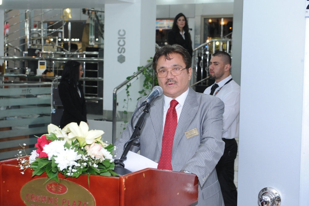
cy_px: 103
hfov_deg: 28.9
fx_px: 600
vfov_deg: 19.4
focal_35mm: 70
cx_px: 154
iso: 640
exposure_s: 1/60
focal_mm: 70
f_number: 6.3
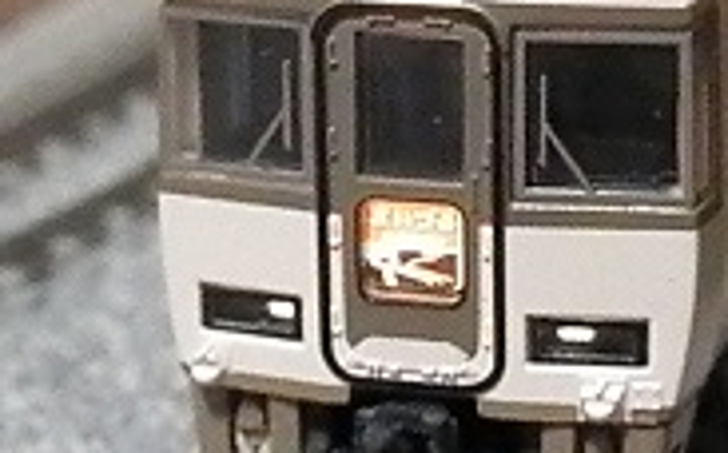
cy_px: 70
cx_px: 388
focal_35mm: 146
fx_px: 2894
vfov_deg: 8.9
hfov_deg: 14.3
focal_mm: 7.3
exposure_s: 1/50
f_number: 3.9
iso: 3200
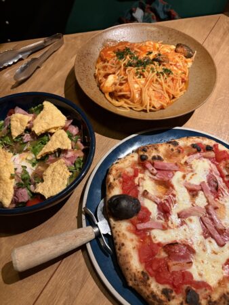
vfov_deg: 67.3
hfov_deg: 53.1
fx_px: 229
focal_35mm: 26
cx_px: 114
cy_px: 152
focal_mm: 5.96
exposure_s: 1/60
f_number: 1.6
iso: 500
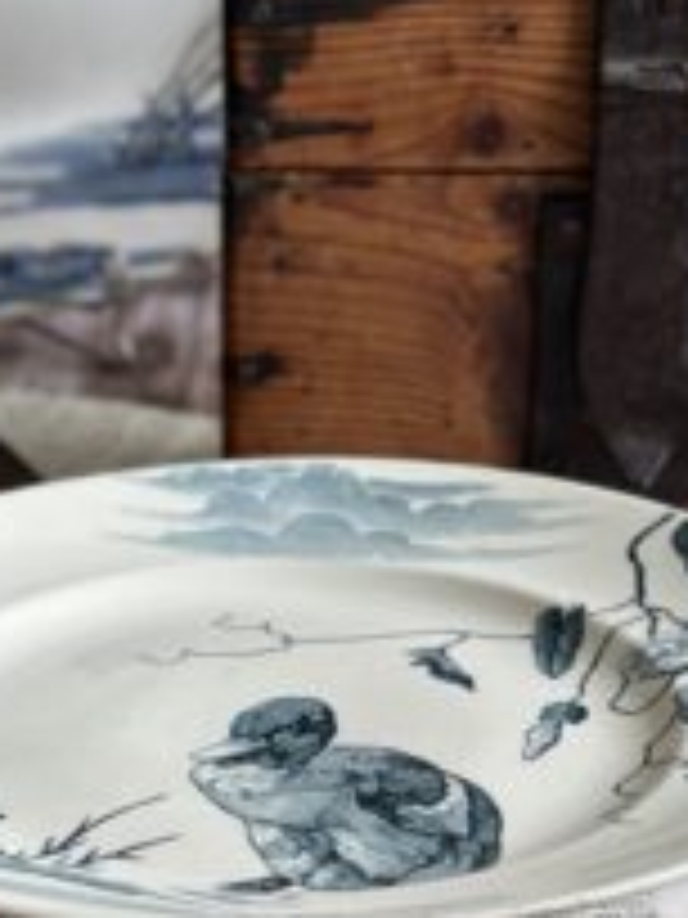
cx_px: 256
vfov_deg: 20.8
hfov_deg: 15.7
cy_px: 603
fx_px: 2491
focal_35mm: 94
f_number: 1.78
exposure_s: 1/245
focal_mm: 6.86
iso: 80
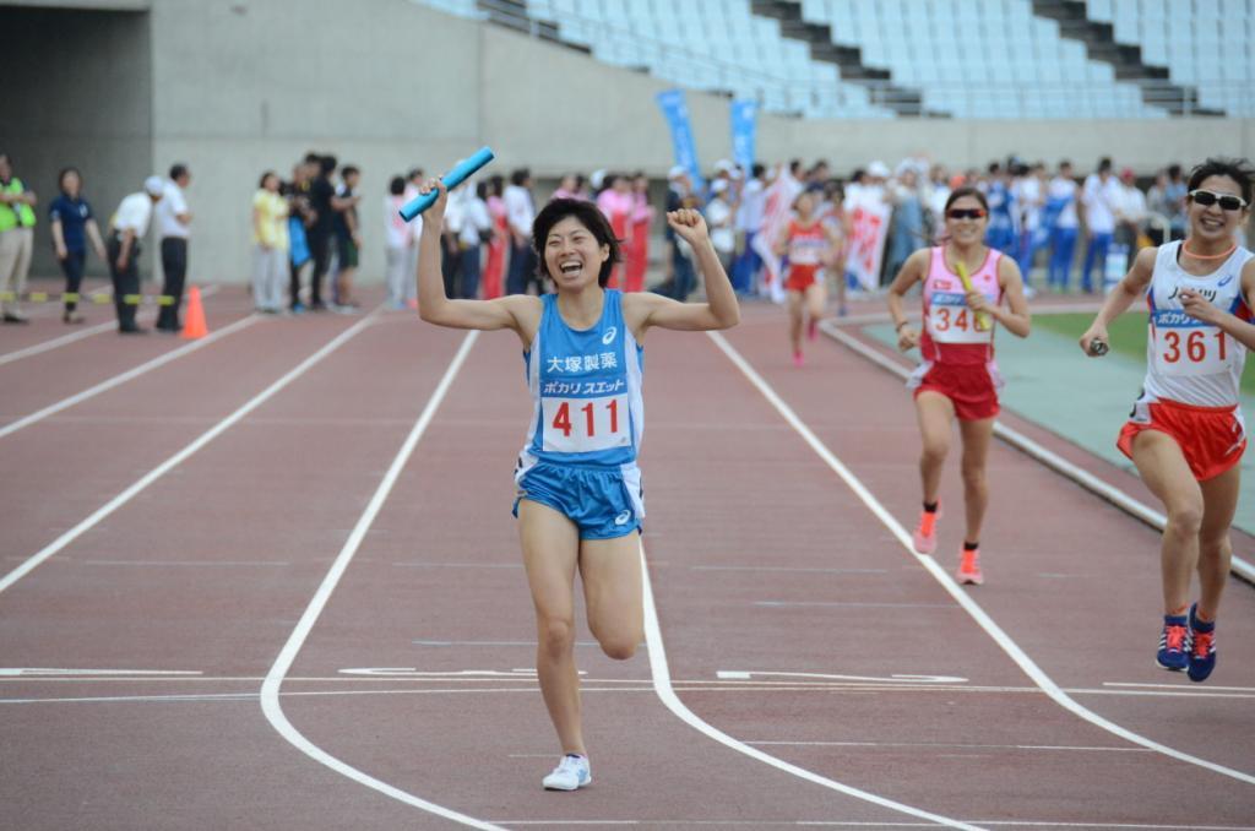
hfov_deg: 6.6
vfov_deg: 4.3
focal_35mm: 315
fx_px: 10957
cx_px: 628
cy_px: 416
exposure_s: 1/2500
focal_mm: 210
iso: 3200
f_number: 6.3
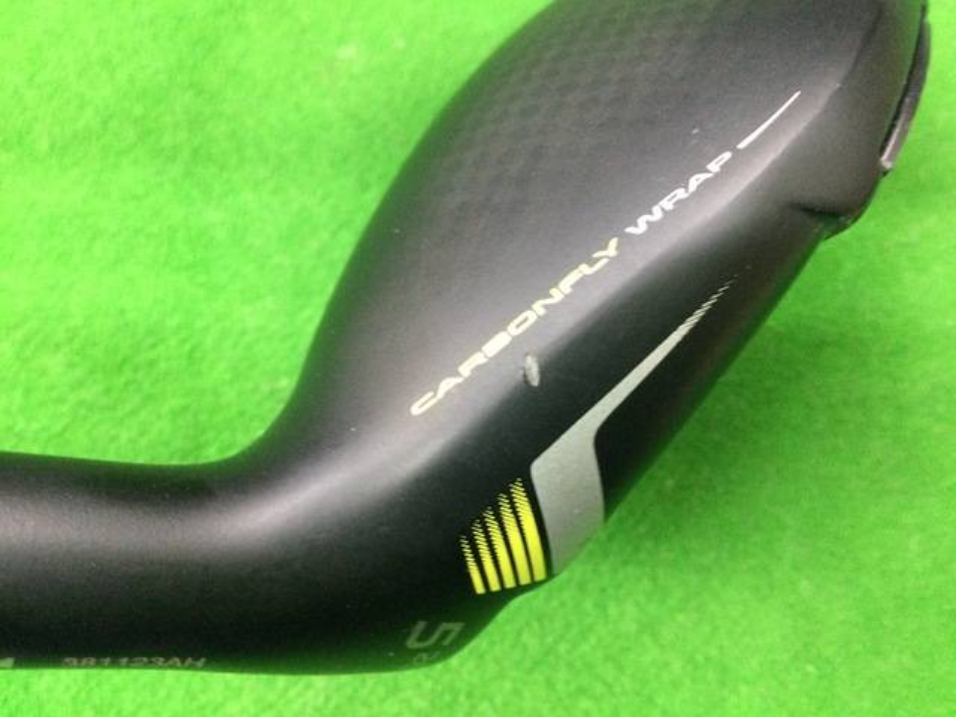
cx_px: 478
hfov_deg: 58.4
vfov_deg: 45.4
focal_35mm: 31
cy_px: 358
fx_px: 856
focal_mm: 3.3
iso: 200
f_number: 2.4
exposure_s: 1/17
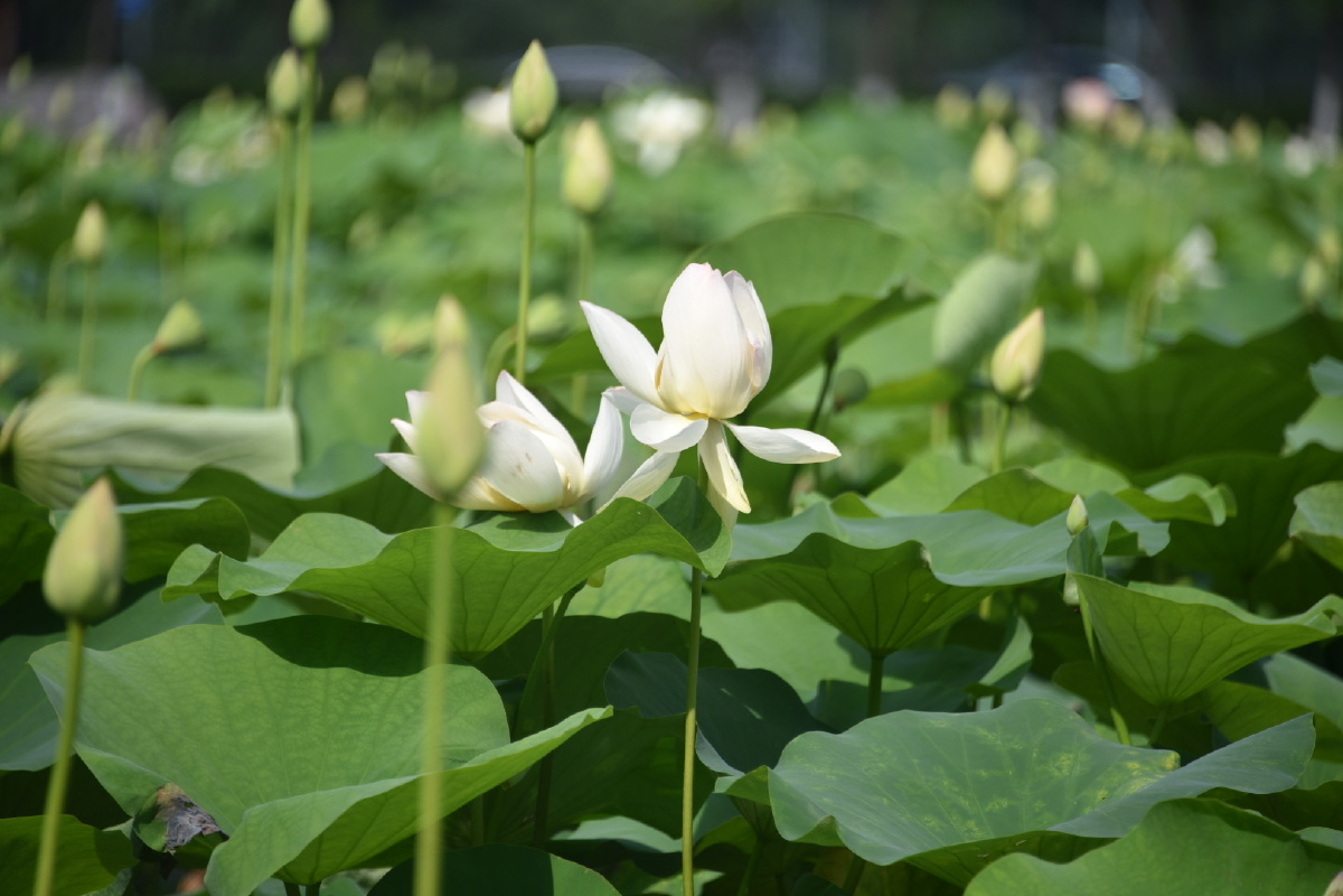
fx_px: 11191
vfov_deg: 4.6
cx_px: 672
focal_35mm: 300
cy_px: 448
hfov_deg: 6.9
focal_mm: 300
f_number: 5.6
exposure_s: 1/1600
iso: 400
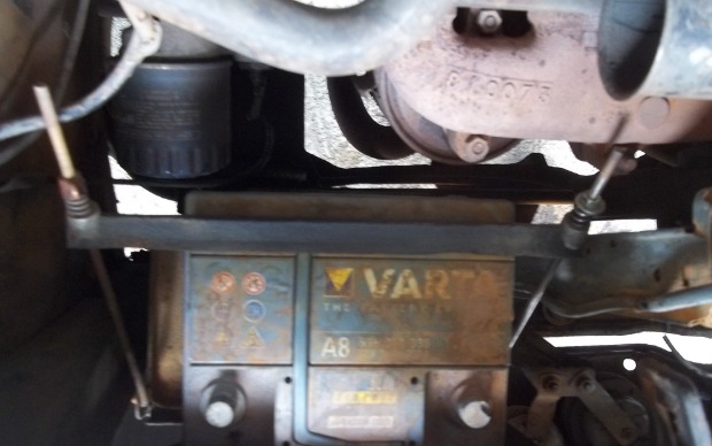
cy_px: 251
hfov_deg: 55.3
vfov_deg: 36.3
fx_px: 679
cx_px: 349
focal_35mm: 35
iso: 186
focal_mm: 5.7
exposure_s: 1/8
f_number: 2.9
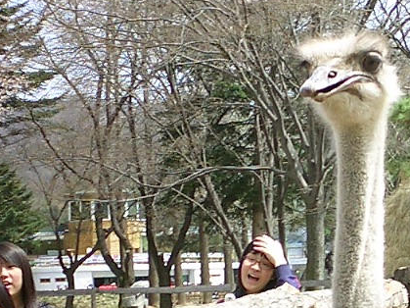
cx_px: 444
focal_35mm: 113
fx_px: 1338
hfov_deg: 16.9
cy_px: 286
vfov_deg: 13.0
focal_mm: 5.6
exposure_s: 1/400
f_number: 3.5
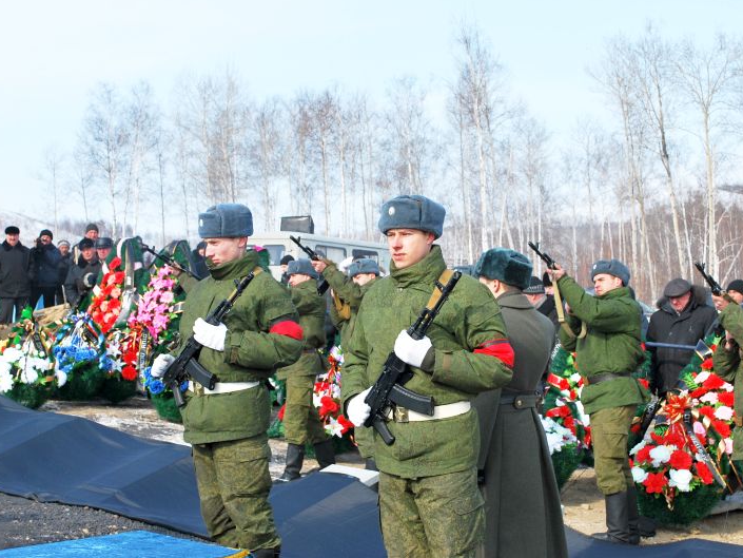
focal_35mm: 59
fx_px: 1267
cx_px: 409
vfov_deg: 24.8
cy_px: 276
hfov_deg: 32.7
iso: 100
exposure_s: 1/200
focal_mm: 36
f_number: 7.1
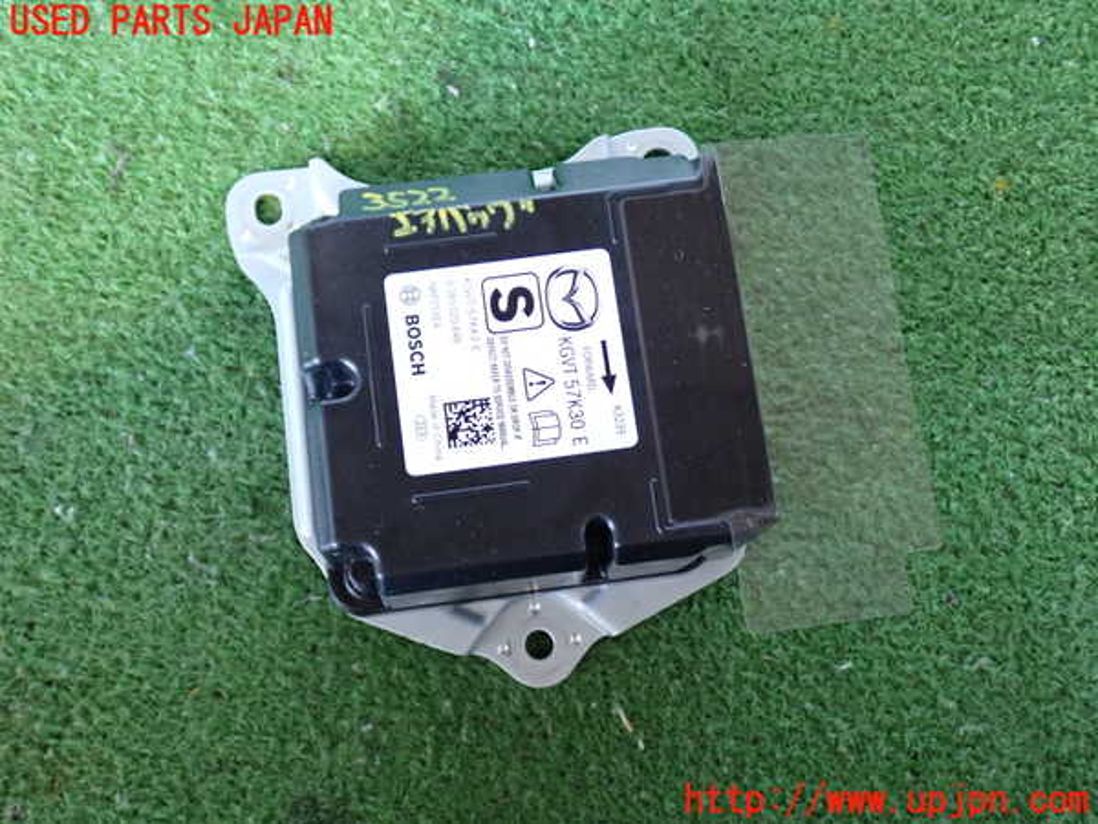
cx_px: 549
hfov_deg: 49.0
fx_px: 1205
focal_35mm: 38
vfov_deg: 37.7
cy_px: 412
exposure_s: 1/40
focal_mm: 6.83
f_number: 2.7
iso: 800
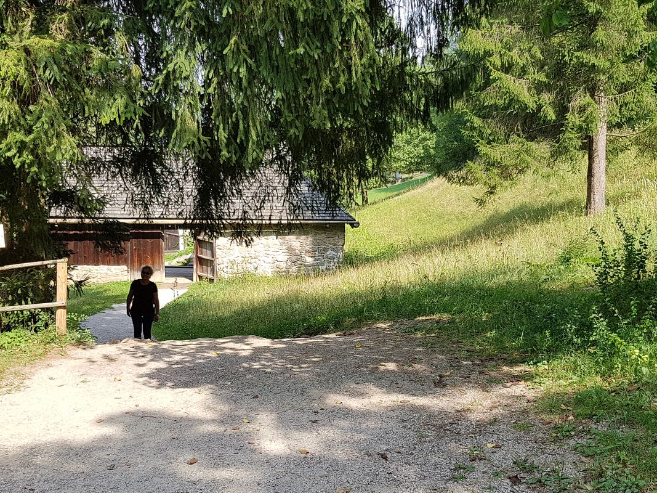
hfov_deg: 47.8
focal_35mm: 39
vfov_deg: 36.7
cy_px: 293
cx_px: 363
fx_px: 740
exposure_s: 1/652
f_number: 1.7
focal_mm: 4.2
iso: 50
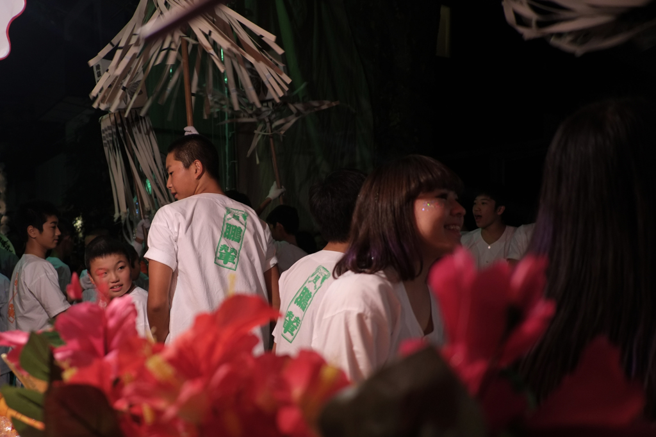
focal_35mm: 27
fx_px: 492
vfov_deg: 47.9
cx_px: 328
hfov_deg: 67.4
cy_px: 218
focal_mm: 18
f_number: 2
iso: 500
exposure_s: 1/100
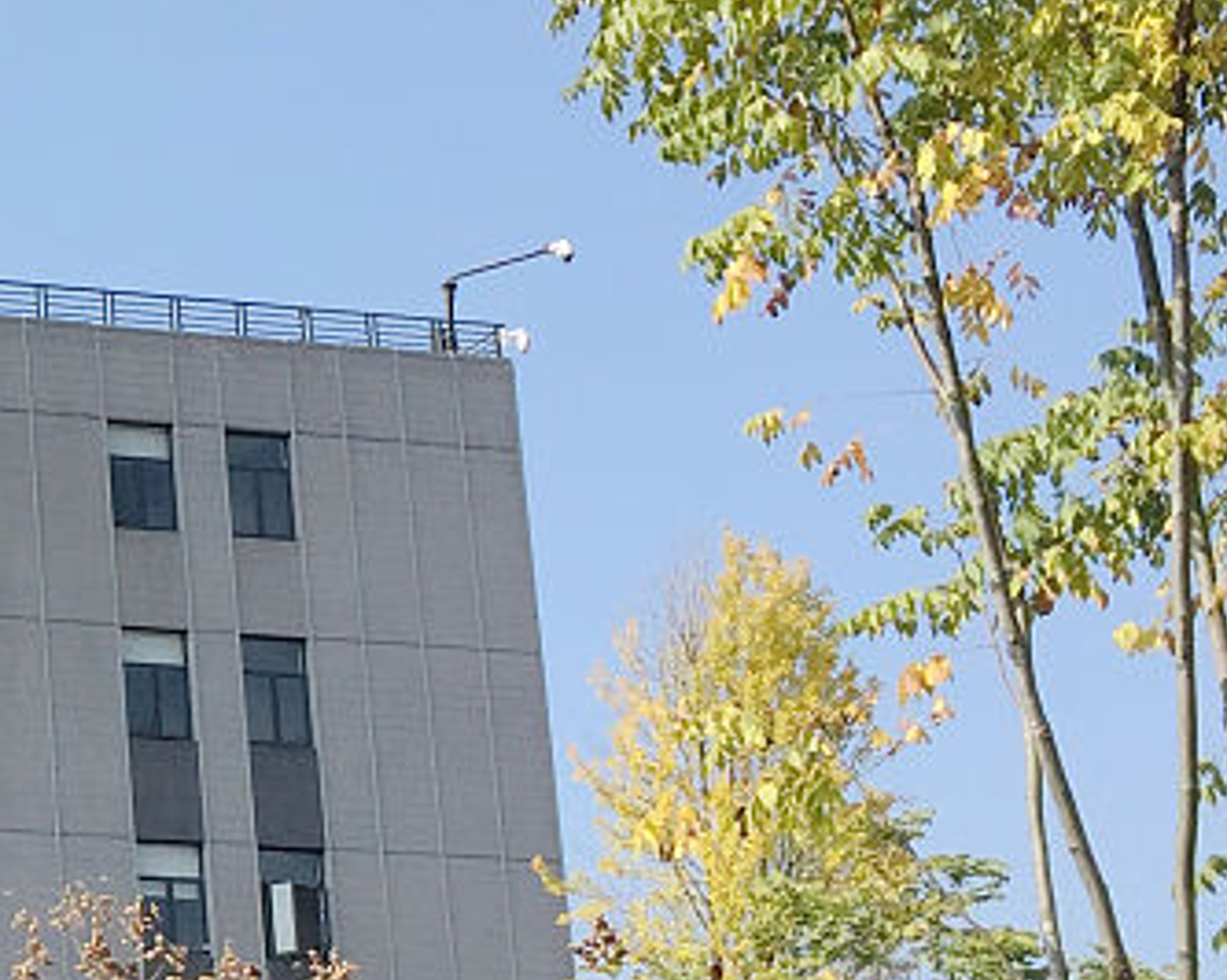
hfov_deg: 16.6
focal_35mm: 102
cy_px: 685
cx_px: -774
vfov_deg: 15.0
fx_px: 3702
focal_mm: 4.15
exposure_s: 1/1647
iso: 32
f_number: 2.2
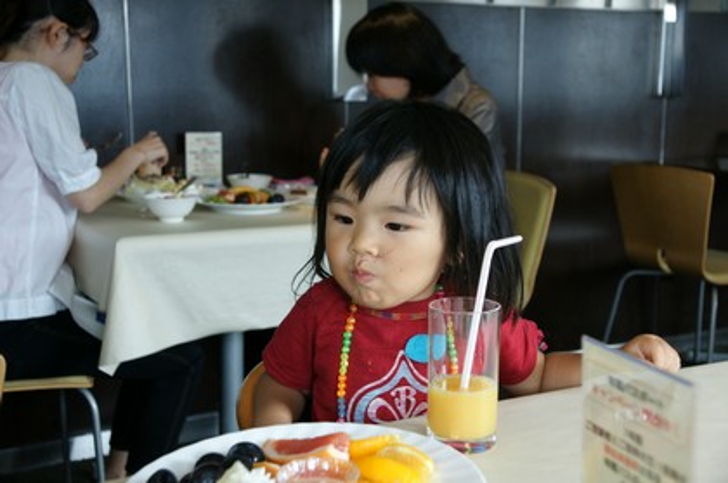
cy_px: 242
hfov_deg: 43.6
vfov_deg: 29.8
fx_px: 909
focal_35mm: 45
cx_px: 364
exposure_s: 1/125
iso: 800
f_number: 4.5
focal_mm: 30
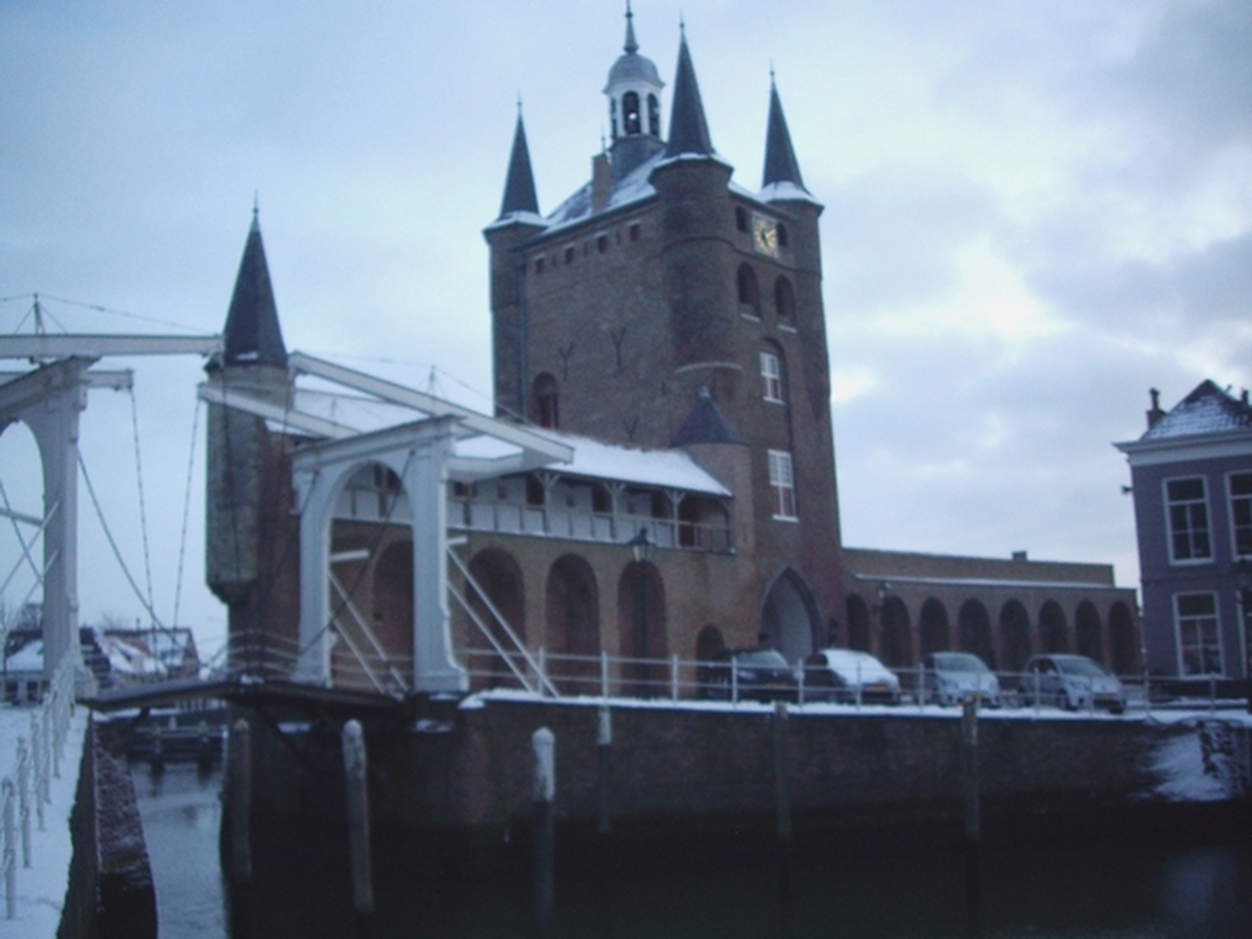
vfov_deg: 37.7
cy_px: 470
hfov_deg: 49.0
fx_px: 1374
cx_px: 626
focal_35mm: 38
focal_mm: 6.2
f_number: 2.7
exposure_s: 1/100
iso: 100
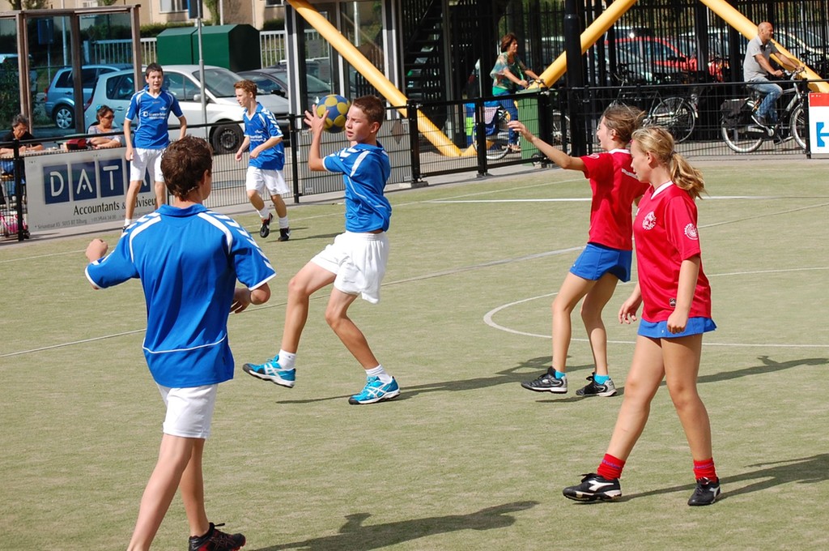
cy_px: 276
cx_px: 414
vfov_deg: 15.1
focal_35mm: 90
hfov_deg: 22.6
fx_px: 2070
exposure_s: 1/800
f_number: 7.1
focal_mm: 60
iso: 200
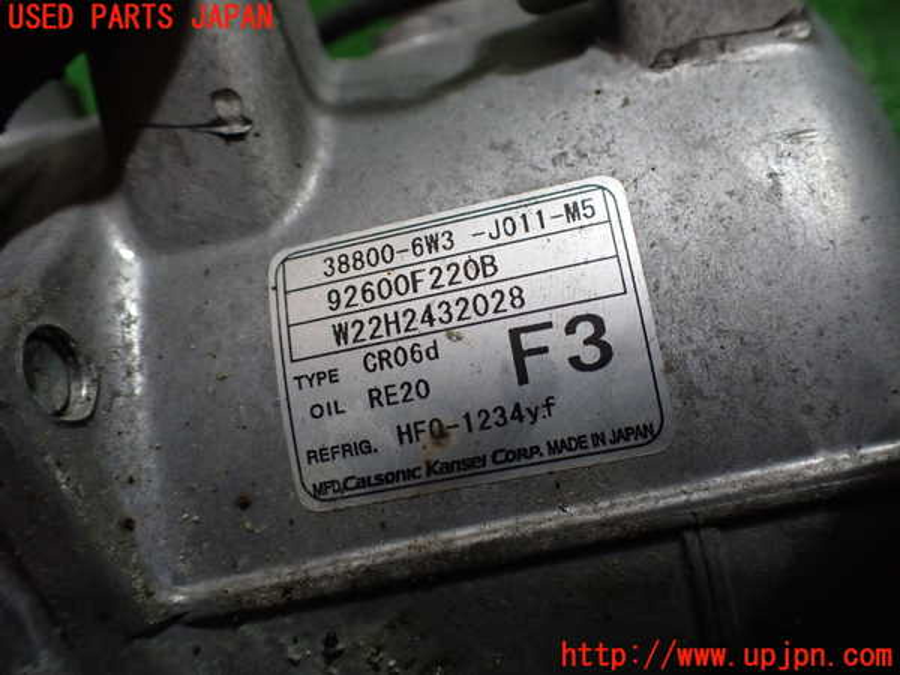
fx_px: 780
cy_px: 338
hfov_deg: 60.0
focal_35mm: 30
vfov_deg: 46.8
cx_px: 450
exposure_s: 1/125
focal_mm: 5.4
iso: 400
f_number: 2.3
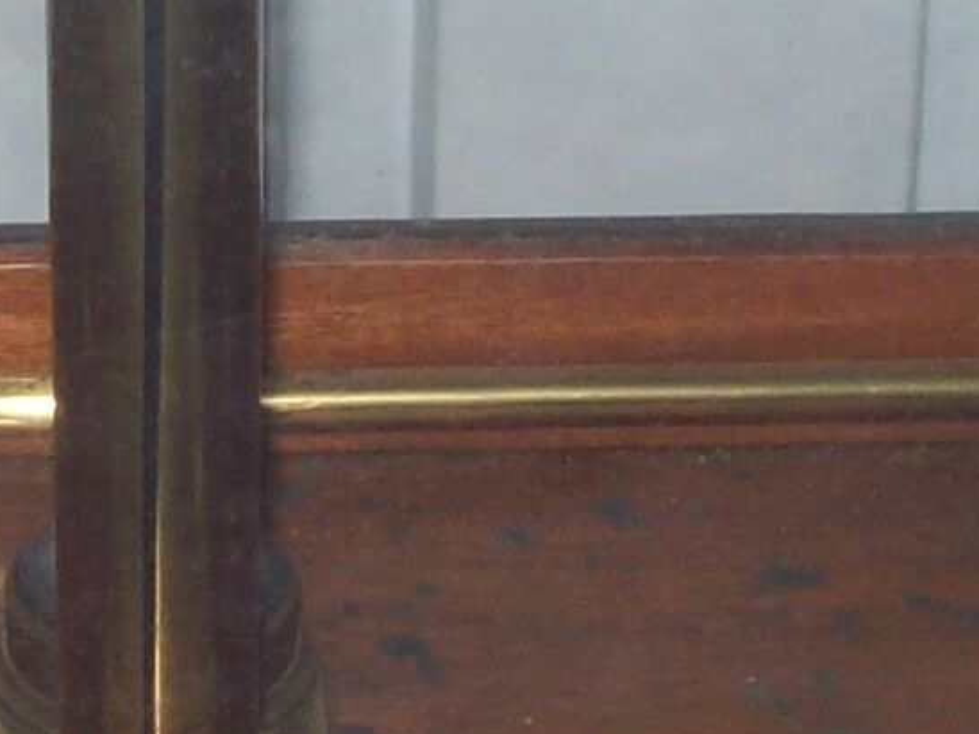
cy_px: 89
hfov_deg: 10.5
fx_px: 5289
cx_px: 45
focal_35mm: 187
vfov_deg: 7.9
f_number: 2.7
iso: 80
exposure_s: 1/64
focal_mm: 6
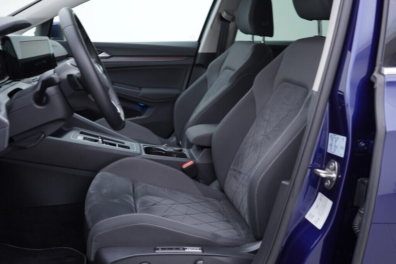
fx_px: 396
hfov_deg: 53.1
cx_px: 198
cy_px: 132
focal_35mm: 36
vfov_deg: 36.9
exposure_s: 1/40
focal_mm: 24
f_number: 2.8
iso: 125
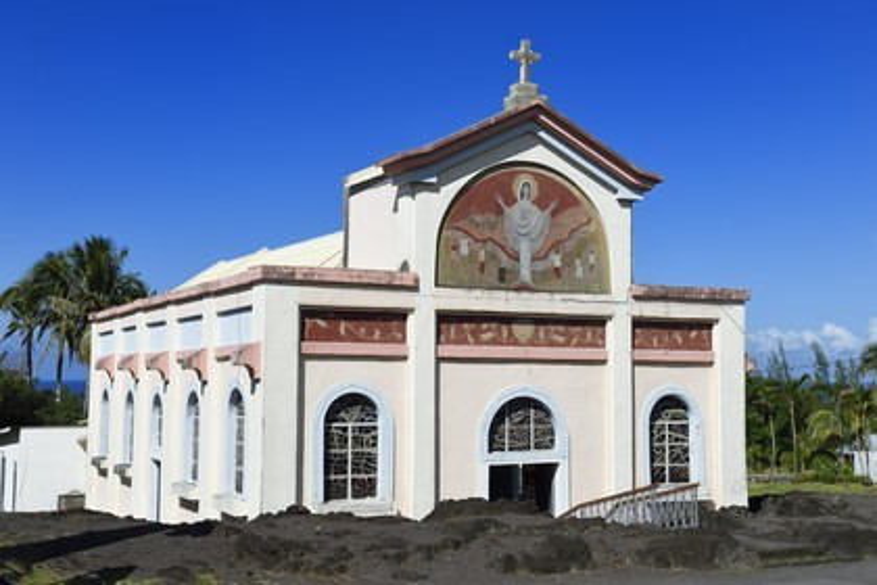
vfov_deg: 28.1
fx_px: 1169
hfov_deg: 41.1
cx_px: 438
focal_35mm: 48
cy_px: 292
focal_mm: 48
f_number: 10
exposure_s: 1/640
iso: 200
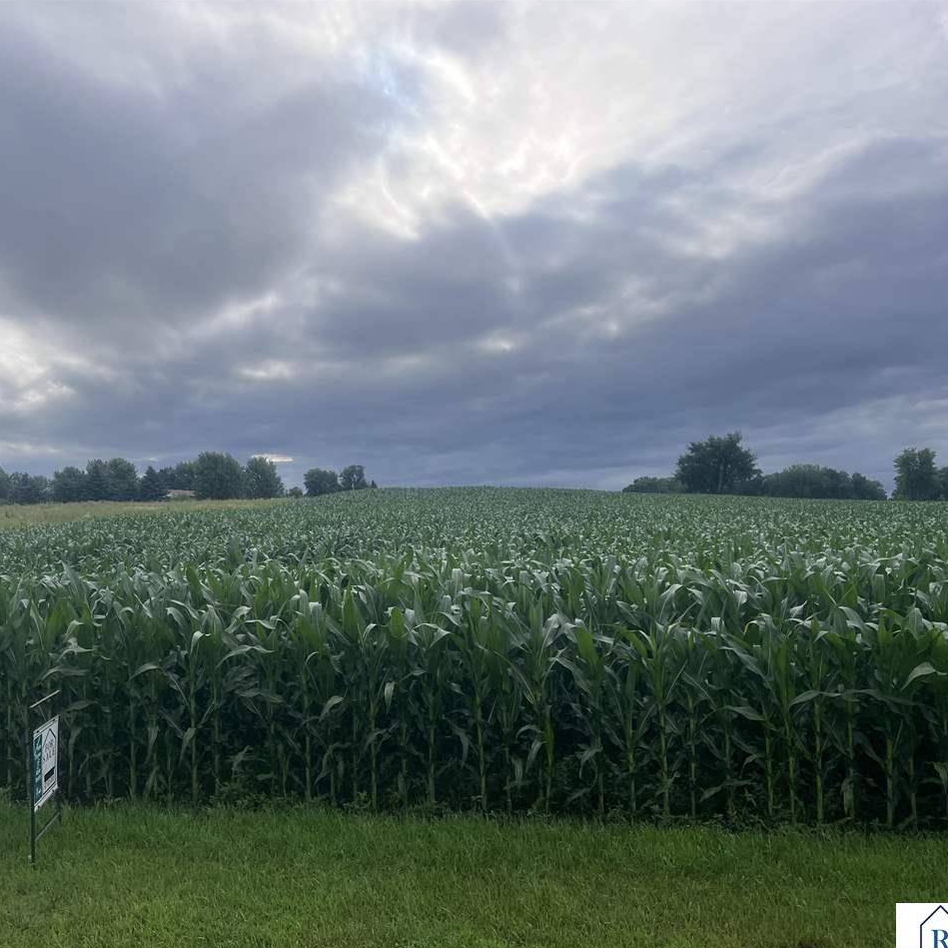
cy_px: 474
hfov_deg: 52.2
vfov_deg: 52.5
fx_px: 961
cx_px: 382
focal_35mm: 31
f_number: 1.5
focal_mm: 5.7
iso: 50
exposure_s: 1/5882
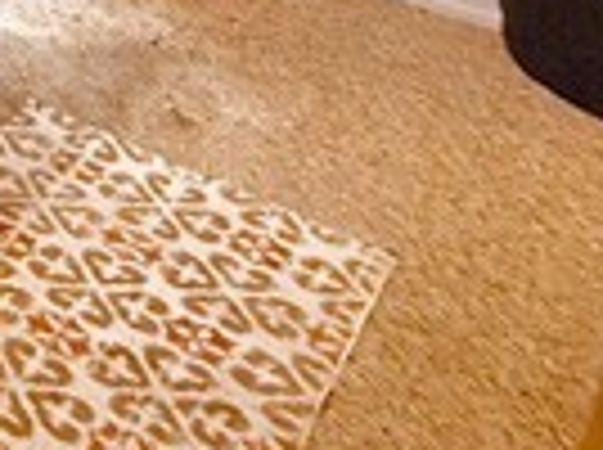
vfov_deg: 16.9
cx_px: -576
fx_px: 1165
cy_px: -423
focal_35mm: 67
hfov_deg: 19.0
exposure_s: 1/40
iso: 800
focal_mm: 2.22
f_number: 2.2
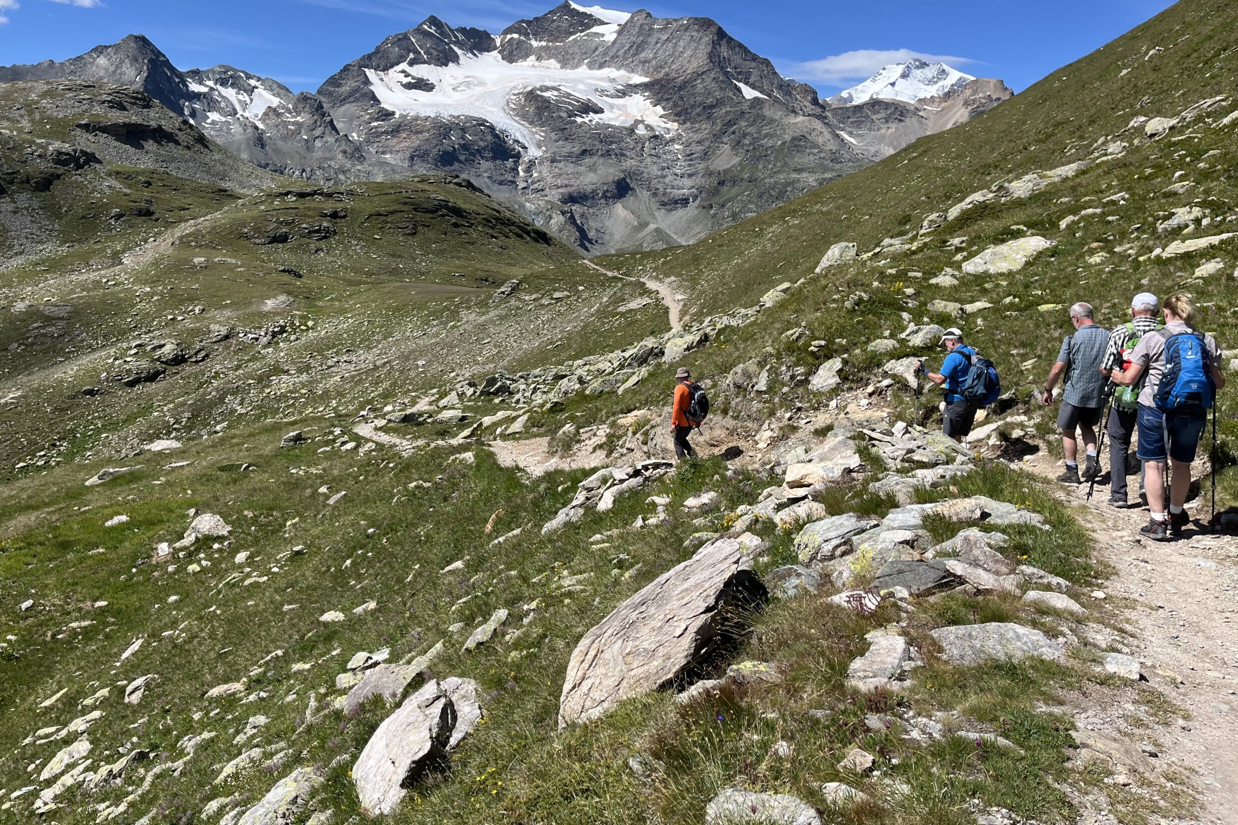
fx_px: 963
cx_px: 608
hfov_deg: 65.5
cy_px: 353
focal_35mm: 28
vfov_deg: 46.3
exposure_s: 1/4149
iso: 50
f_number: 1.6
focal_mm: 5.1
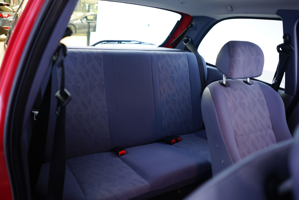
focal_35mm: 28
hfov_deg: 65.5
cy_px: 100
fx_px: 233
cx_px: 150
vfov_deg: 46.4
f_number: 2
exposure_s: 1/4
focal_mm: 28
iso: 100
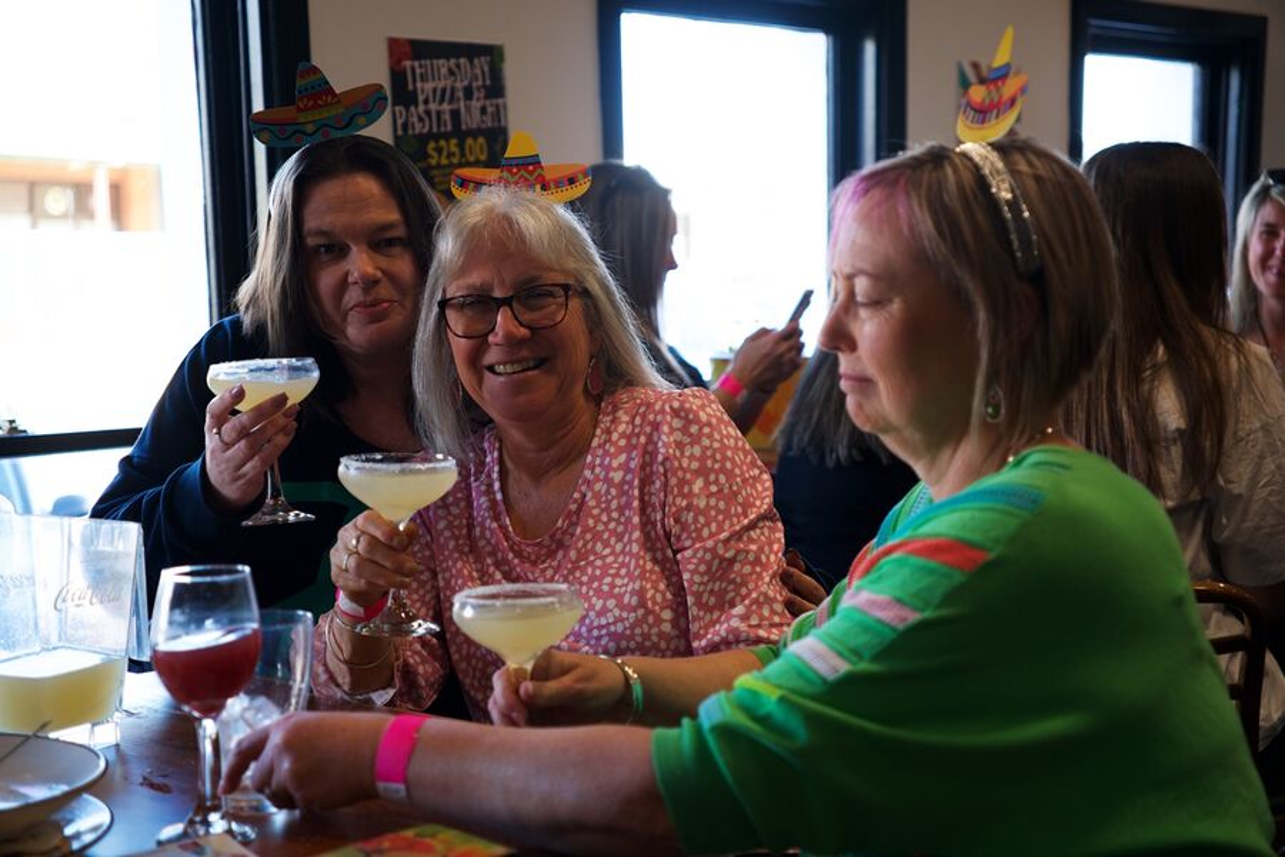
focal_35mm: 60
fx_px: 2125
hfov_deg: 33.6
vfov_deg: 22.8
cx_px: 642
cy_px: 428
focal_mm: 39.7
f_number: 2.8
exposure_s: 1/115
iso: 320
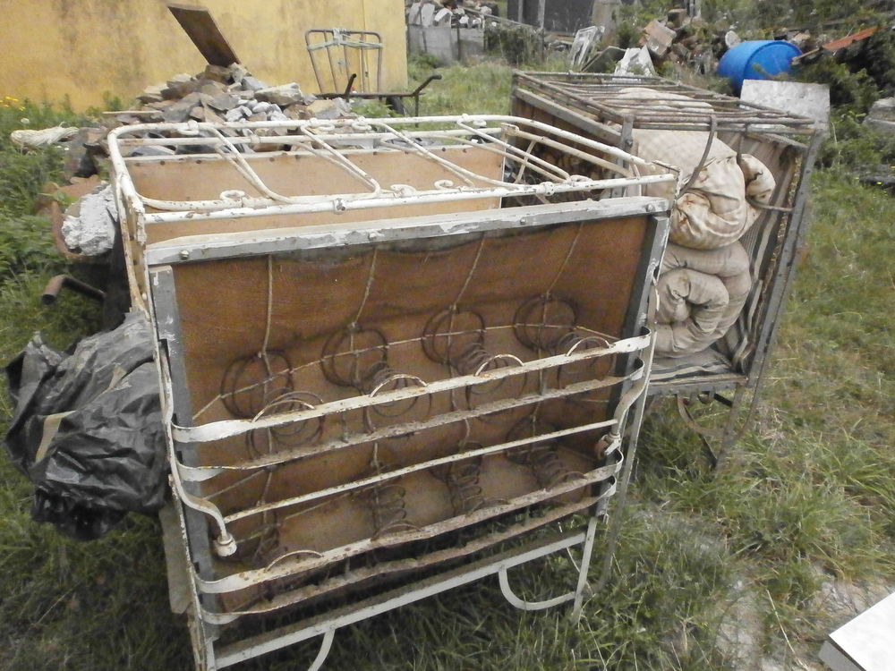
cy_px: 336
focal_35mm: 27
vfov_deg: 51.4
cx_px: 448
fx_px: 698
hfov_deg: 65.3
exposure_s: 1/400
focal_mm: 4.8
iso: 1600
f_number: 10
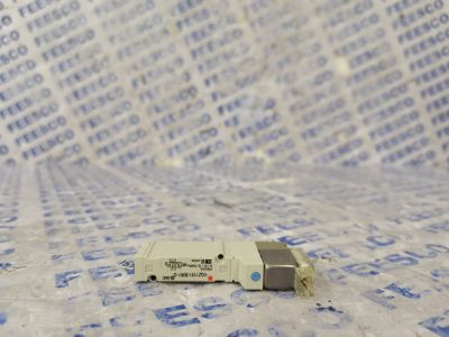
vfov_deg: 53.1
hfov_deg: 67.3
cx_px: 224
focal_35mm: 26
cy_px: 168
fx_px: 337
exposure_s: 1/50
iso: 500
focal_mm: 5.58
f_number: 1.8
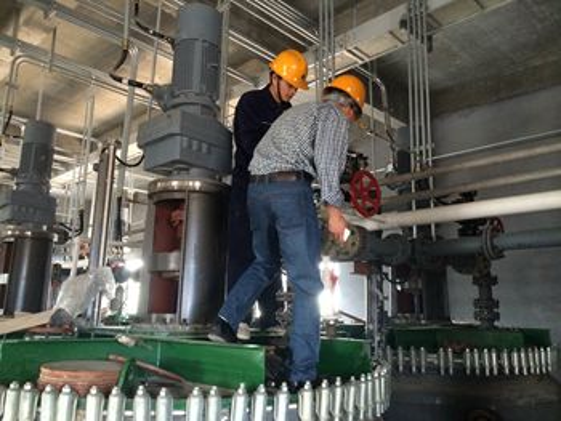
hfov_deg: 59.9
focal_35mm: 30
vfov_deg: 46.8
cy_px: 210
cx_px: 280
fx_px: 487
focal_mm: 4.12
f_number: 2.2
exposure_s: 1/30
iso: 250
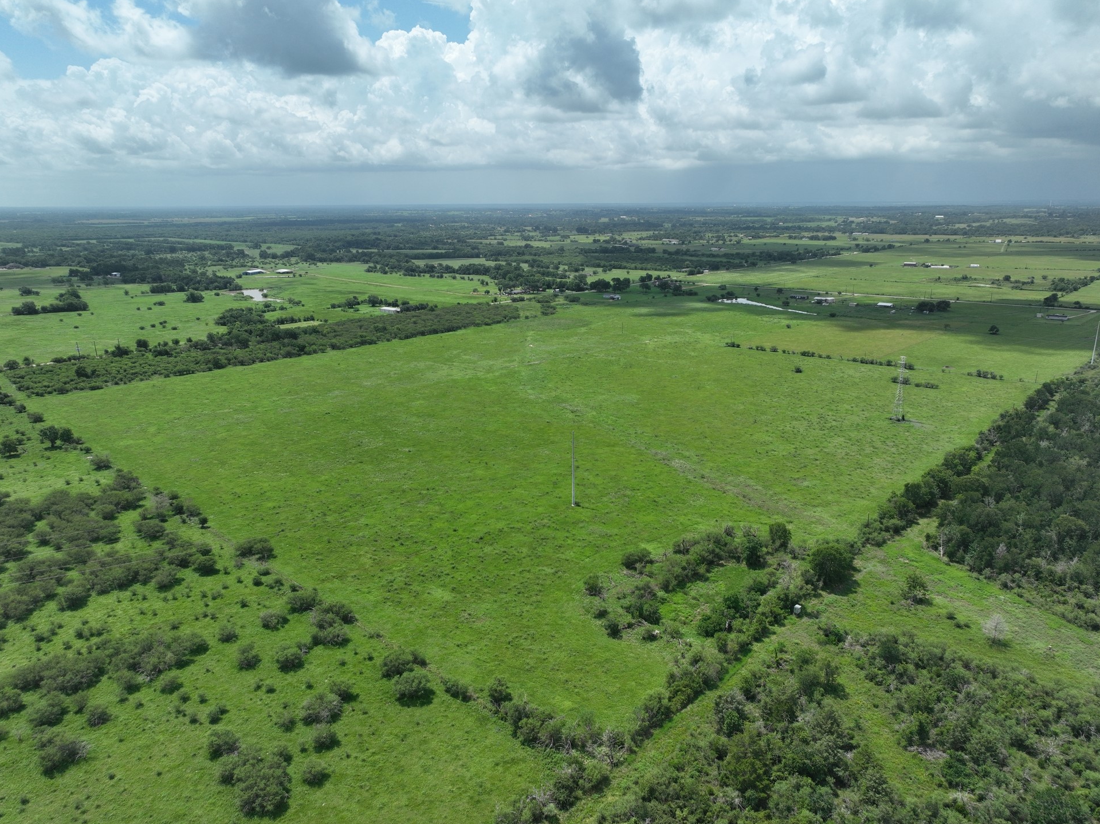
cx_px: 561
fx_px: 794
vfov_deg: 54.8
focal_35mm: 25
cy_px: 427
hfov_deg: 69.4
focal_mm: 12.29
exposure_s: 1/2500
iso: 100
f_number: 2.8
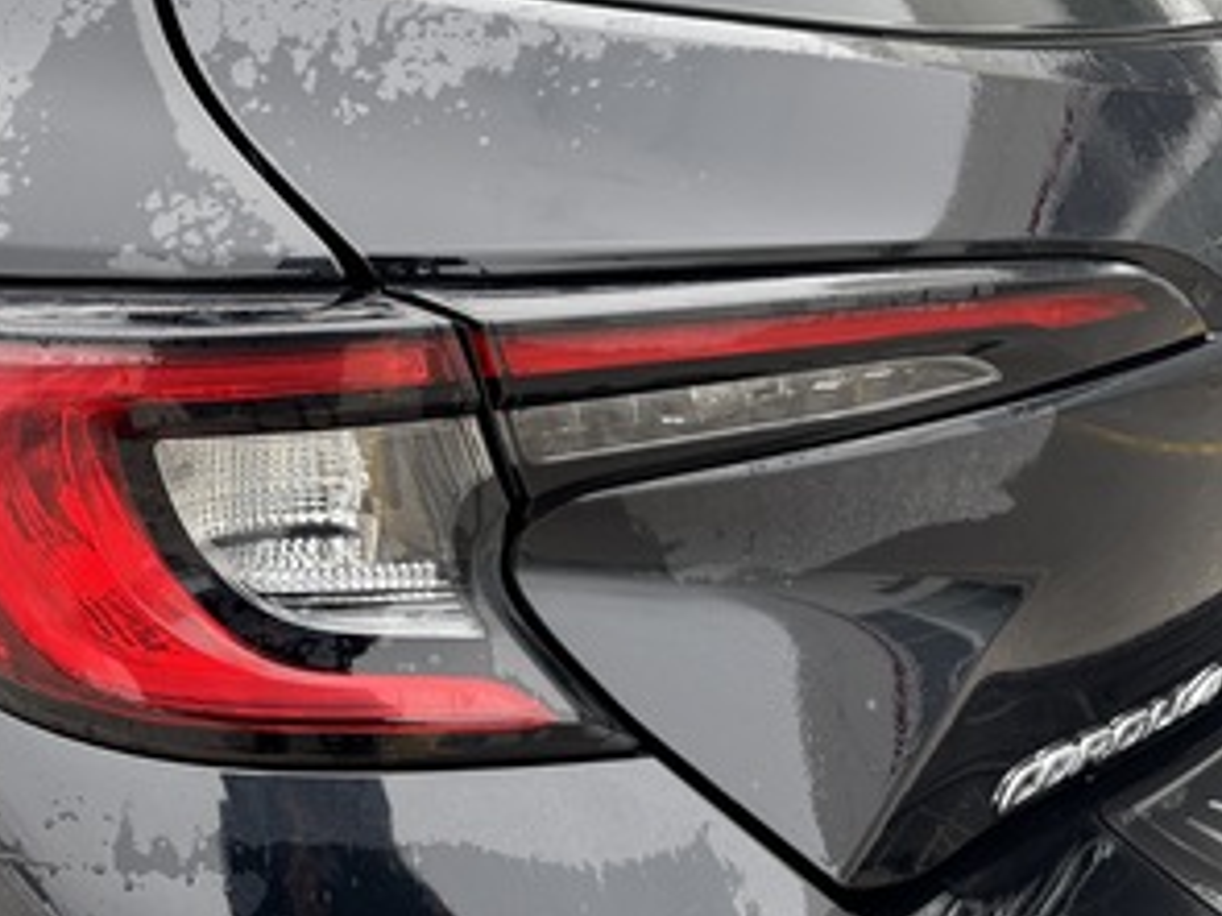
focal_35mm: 37
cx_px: 443
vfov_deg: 38.4
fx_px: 1306
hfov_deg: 49.6
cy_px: 350
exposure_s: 1/121
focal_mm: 5.96
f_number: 1.6
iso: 50
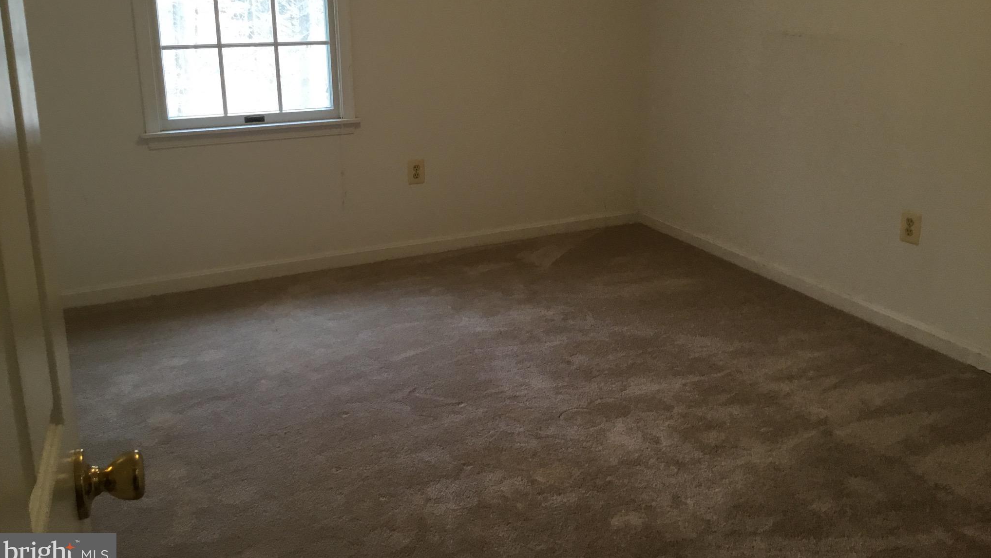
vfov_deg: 34.4
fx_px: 893
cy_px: 199
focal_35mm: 34
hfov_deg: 58.0
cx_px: 494
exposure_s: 1/30
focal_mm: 3.3
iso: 32
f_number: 2.4
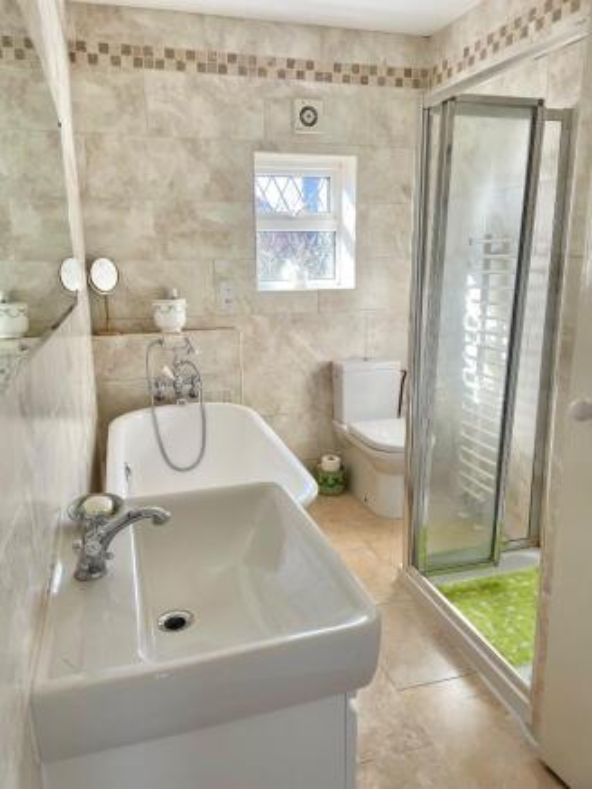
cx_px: 296
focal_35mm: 26
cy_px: 394
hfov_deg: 53.1
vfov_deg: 67.3
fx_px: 593
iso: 40
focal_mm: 4.2
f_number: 1.6
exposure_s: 1/121
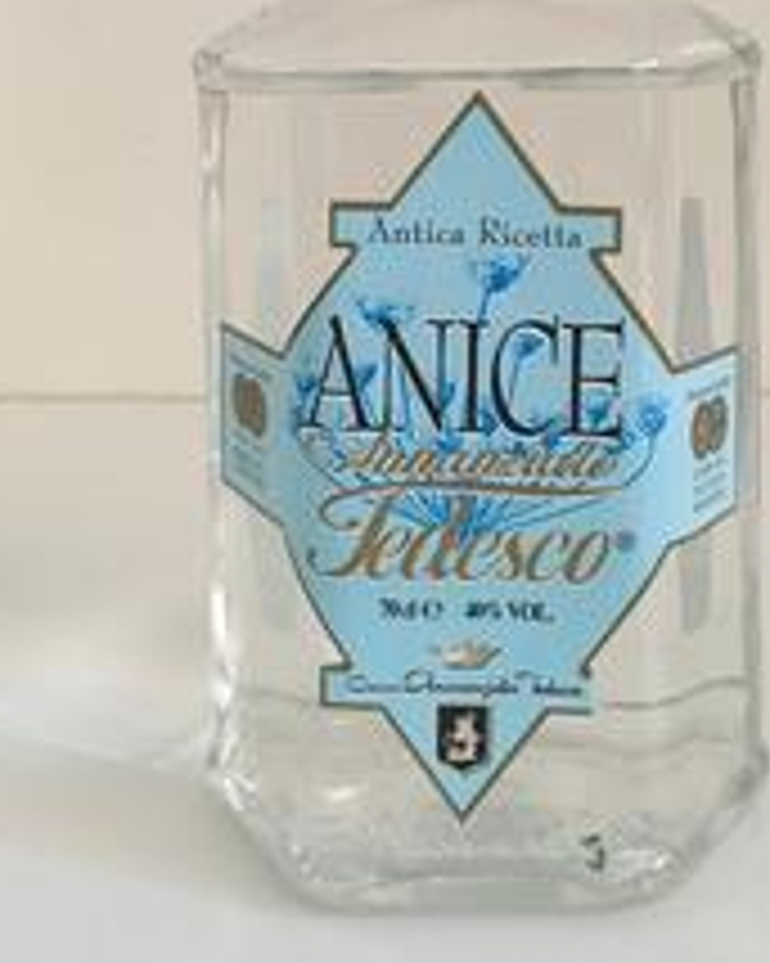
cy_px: 126
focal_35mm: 53
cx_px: 432
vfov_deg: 33.8
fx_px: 1511
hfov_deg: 28.6
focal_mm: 4.15
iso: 160
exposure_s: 1/33
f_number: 2.2
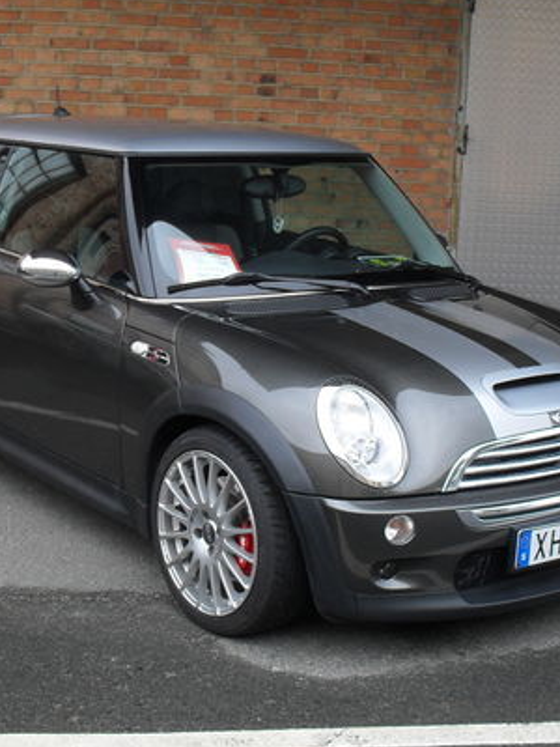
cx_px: 231
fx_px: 1208
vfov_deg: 34.3
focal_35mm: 56
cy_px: 392
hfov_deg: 26.1
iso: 100
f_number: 3.2
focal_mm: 6.3
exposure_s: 1/180
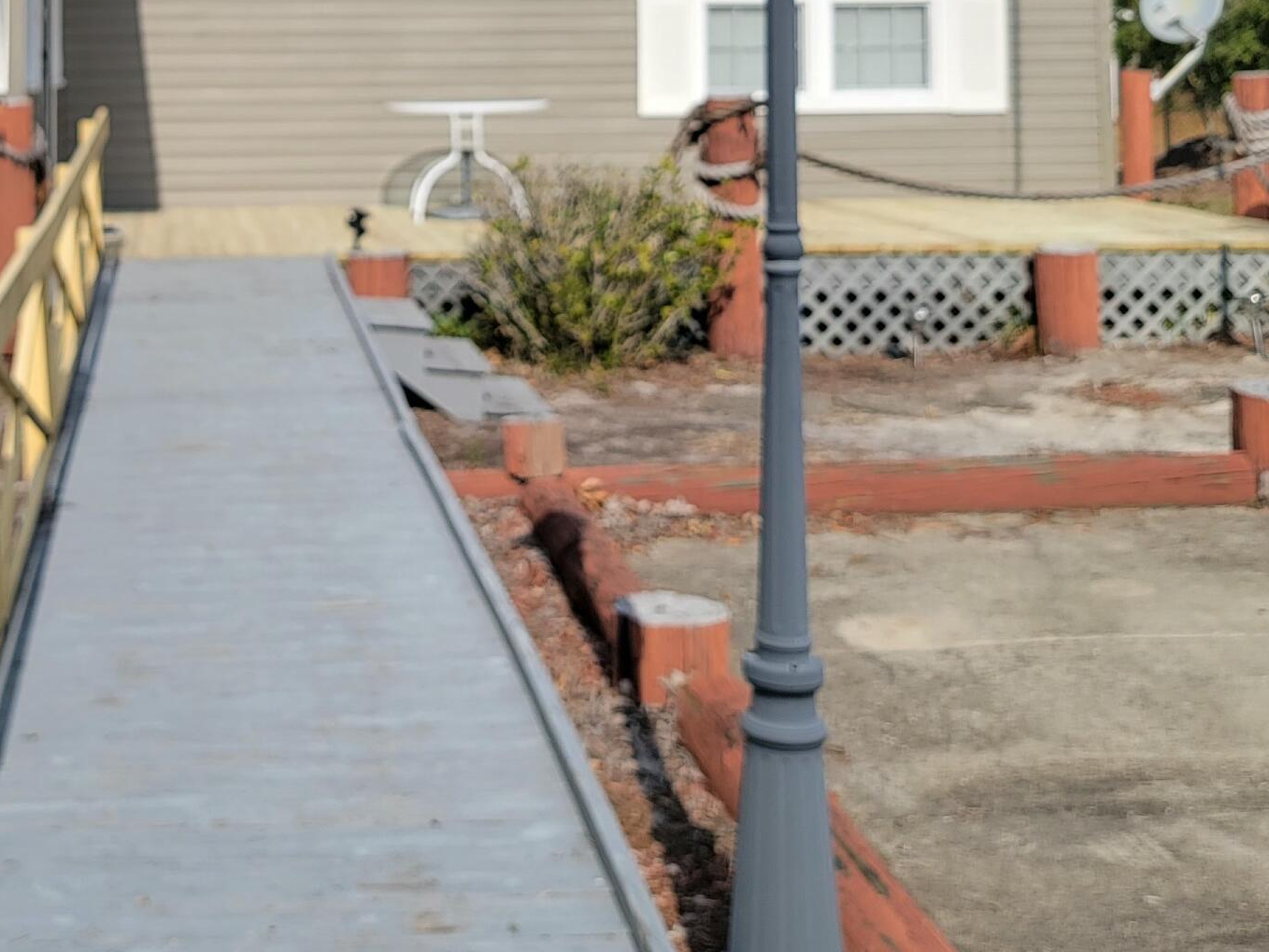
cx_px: 278
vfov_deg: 26.4
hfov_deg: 35.2
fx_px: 1943
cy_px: 45
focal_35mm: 53
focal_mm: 6.7
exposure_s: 1/1070
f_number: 1.8
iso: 16
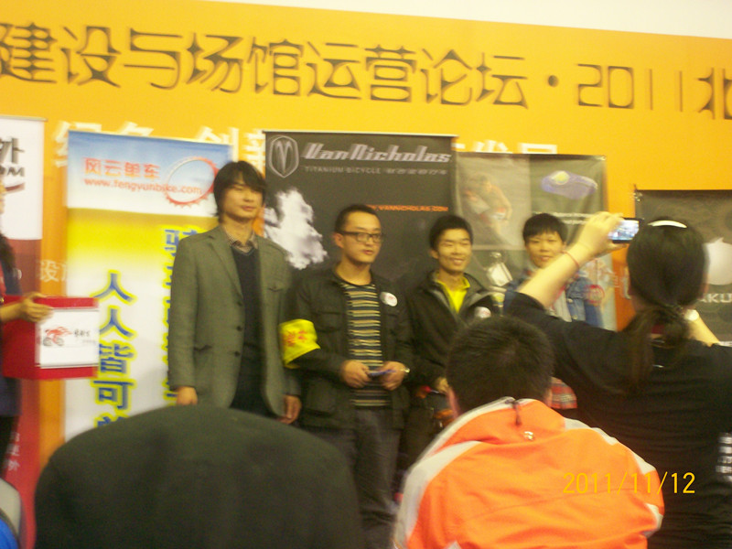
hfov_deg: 23.0
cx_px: 366
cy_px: 274
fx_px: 1797
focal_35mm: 85
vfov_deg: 17.4
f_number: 4.2
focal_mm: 14.1
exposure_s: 1/4.61
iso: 200
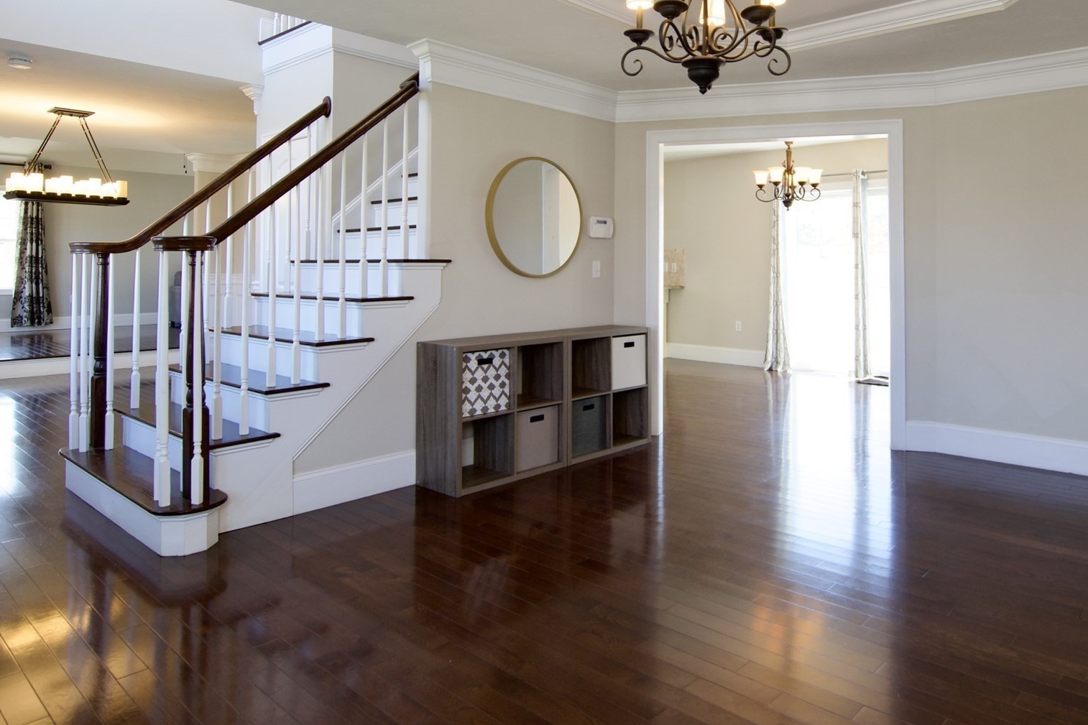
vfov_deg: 53.5
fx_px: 705
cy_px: 253
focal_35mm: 23
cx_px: 660
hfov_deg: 74.4
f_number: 7.1
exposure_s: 1/20
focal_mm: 11.5
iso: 320
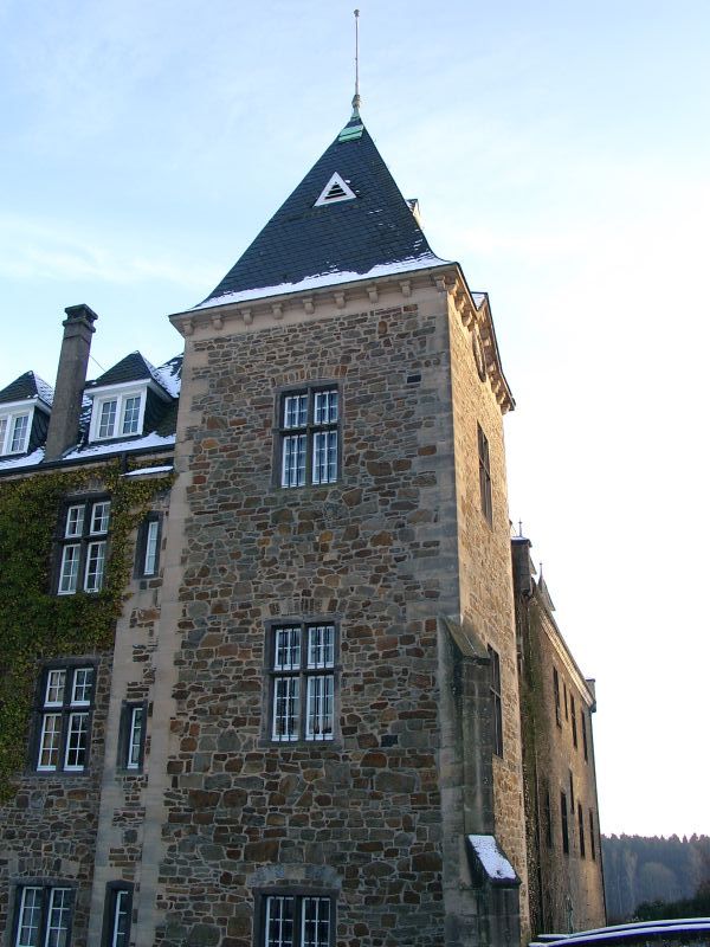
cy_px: 474
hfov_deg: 41.8
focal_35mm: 34
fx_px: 930
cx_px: 355
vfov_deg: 54.0
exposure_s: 1/117
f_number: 4
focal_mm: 7.13
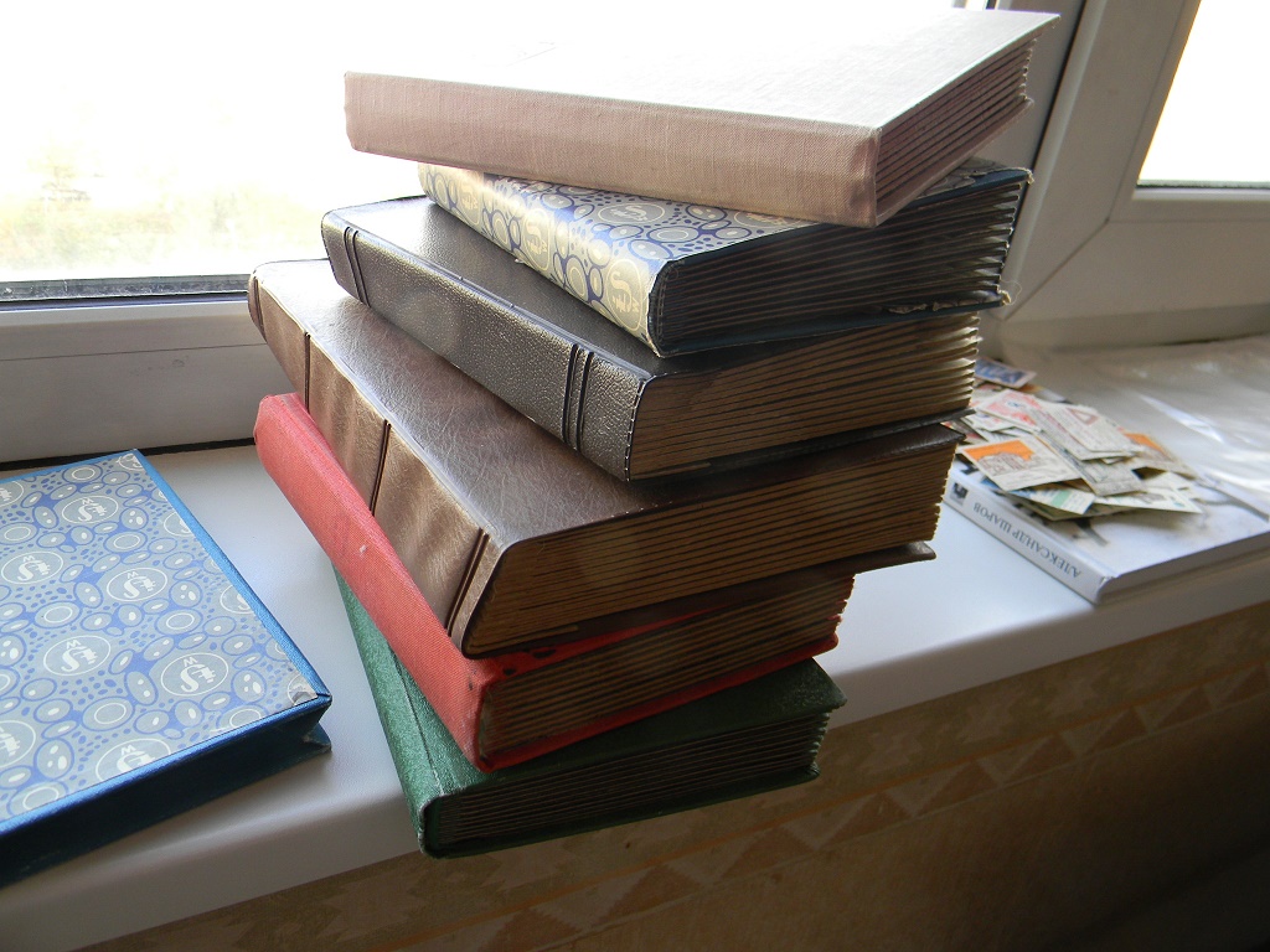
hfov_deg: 63.4
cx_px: 635
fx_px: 1027
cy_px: 476
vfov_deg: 49.7
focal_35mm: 28
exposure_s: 1/30
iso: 92
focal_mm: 5
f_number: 3.5
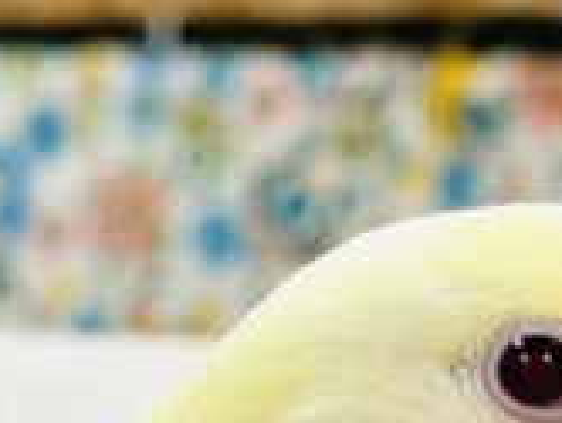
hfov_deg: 9.7
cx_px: -118
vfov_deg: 7.3
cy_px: 613
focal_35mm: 200
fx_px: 3252
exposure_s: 1/99
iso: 64
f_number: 2
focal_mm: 6
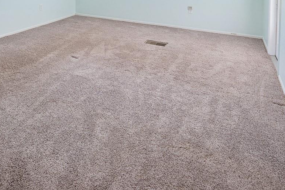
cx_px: 108
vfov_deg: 40.8
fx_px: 230
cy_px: 12
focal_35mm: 29
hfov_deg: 62.8
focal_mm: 14
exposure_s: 1/50
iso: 400
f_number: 9
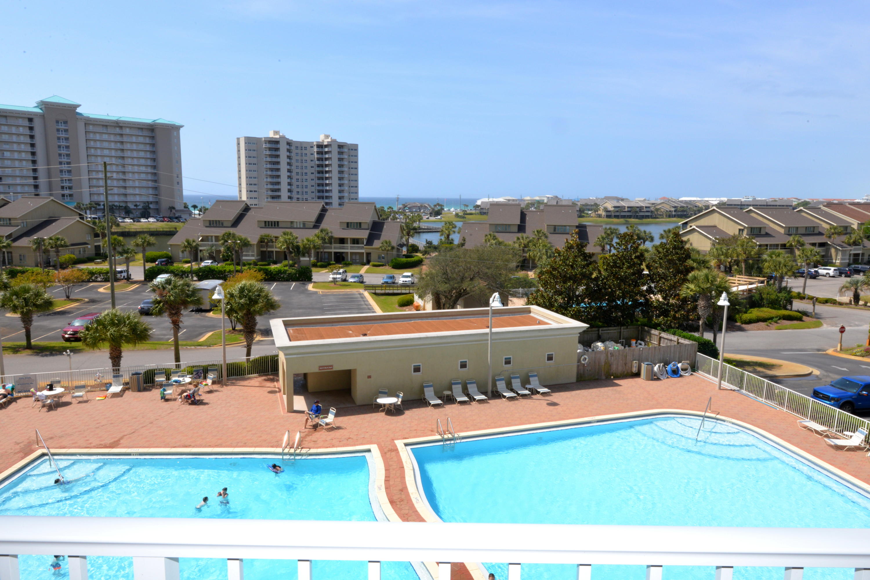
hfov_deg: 73.7
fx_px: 580
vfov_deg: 53.2
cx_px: 435
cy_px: 290
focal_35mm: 24
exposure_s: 1/200
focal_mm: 24
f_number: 22
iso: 800
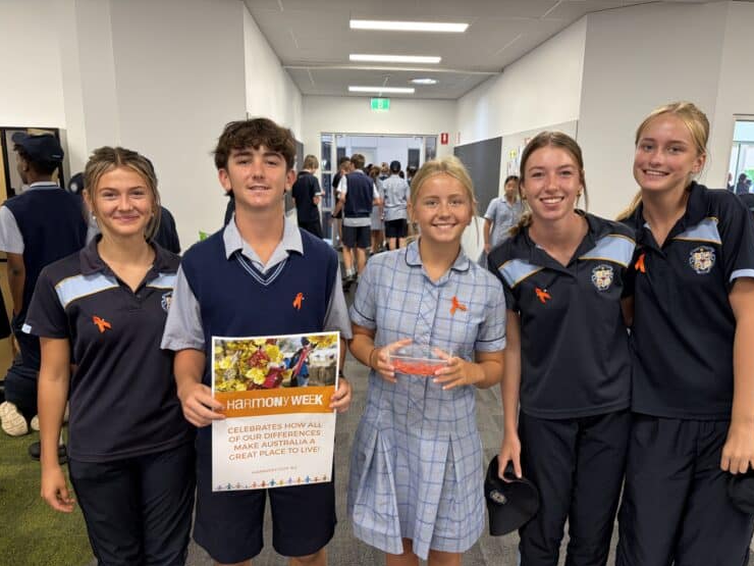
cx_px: 390
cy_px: 293
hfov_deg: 65.3
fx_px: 588
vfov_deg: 51.3
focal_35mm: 27
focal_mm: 5.96
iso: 160
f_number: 1.6
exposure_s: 1/50
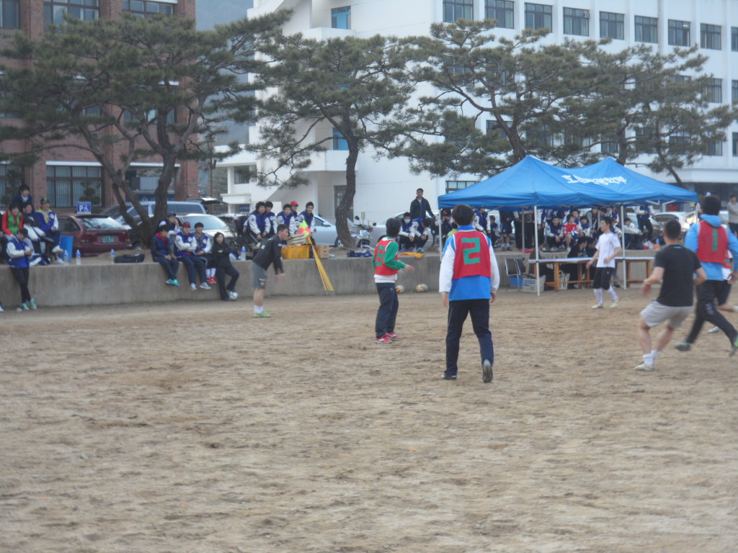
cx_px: 369
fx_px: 1748
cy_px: 276
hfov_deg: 23.8
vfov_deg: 18.0
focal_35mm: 82
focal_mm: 15.4
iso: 80
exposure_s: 1/45
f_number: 4.4
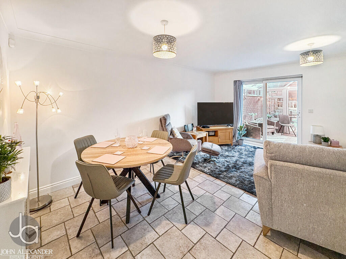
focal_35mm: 14
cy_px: 130
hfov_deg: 102.1
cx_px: 173
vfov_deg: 85.7
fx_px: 140
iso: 250
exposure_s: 1/50
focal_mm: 2.22
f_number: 2.2
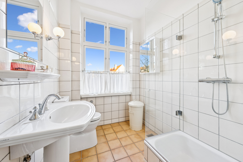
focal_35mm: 13
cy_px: 81
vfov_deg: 85.4
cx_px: 122
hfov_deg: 108.3
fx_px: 88
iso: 320
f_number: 11
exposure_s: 1/10
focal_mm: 13
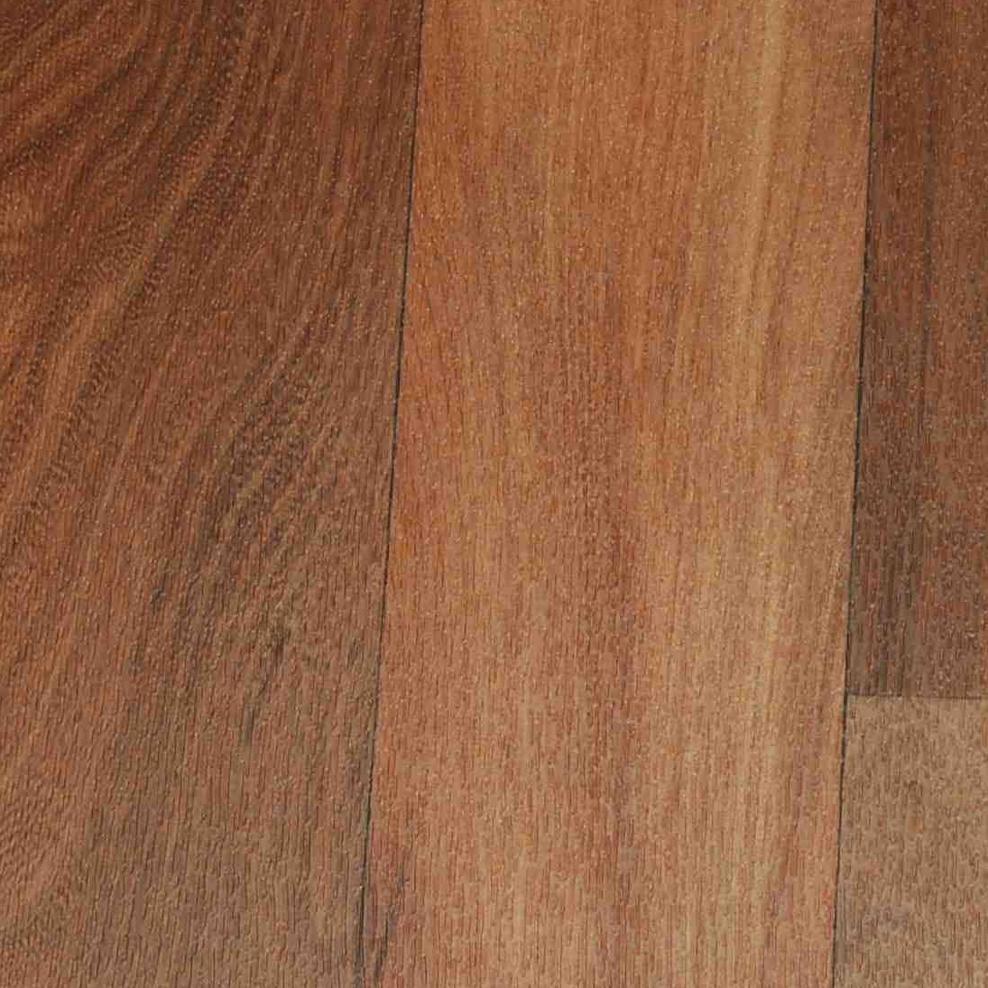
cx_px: 937
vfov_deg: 11.9
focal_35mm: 147
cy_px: 580
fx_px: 4747
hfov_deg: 11.8
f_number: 4.8
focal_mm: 42
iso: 400
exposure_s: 1/60
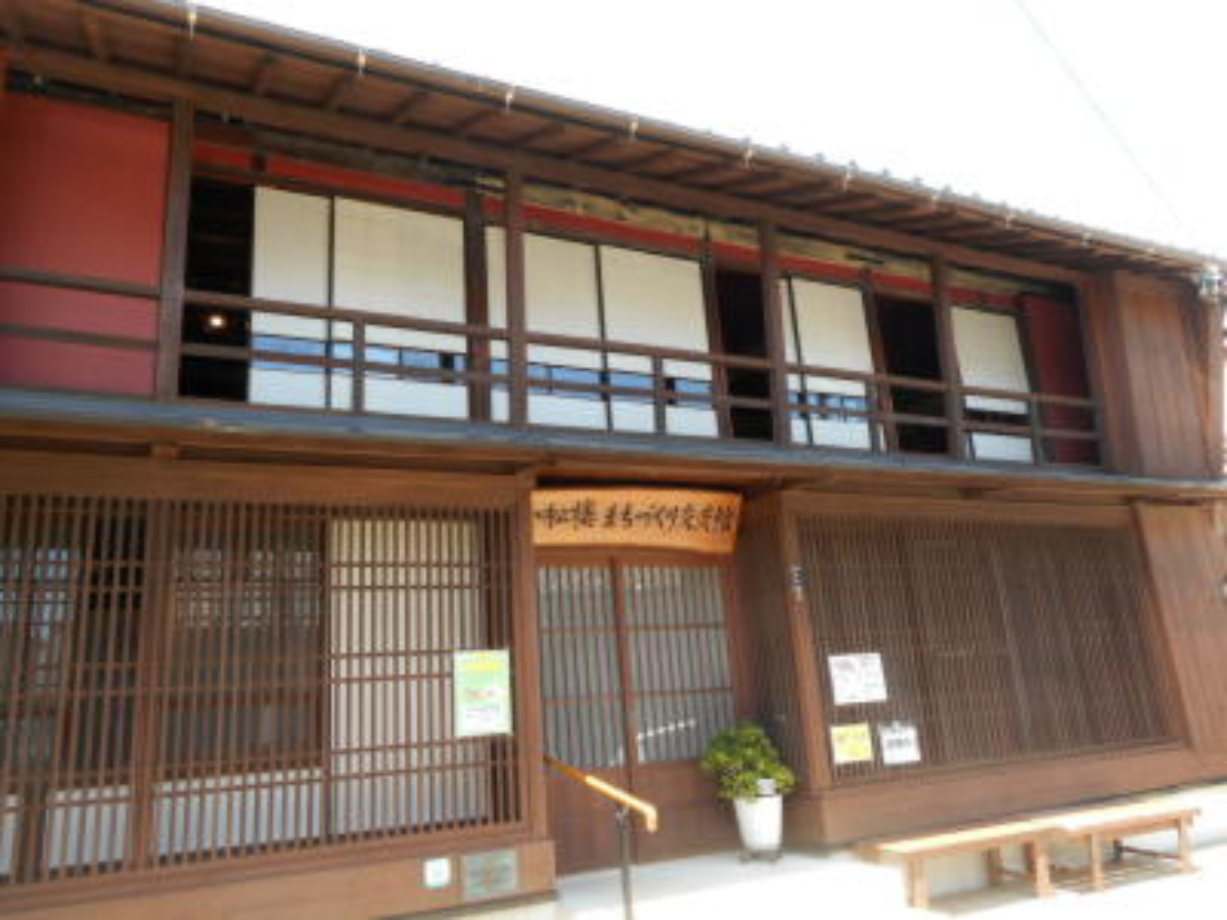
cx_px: 614
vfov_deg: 54.9
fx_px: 886
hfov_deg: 69.4
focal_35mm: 25
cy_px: 460
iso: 80
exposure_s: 1/80
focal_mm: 4.5
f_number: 3.7
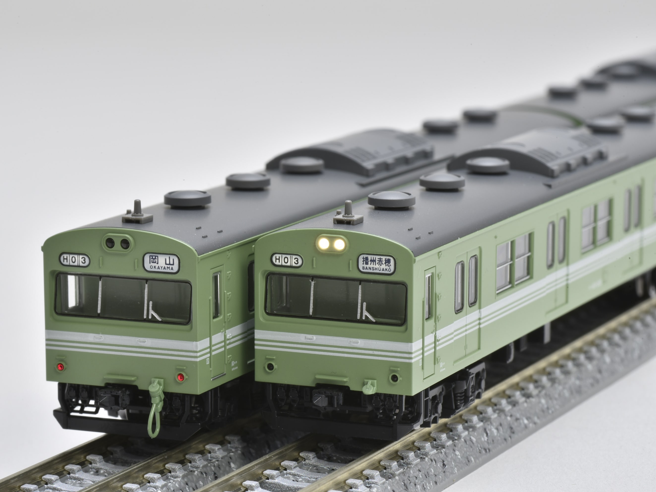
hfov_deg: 21.1
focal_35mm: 93
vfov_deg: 15.9
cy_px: 245
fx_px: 1762
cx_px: 297
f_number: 34
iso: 200
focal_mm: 85
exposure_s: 1/2
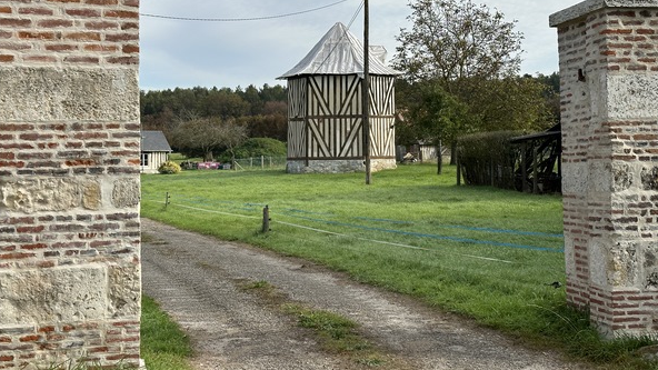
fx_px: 925
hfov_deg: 39.2
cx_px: 328
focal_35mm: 53
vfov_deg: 22.6
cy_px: 147
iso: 64
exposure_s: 1/3472
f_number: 1.78
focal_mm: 6.86
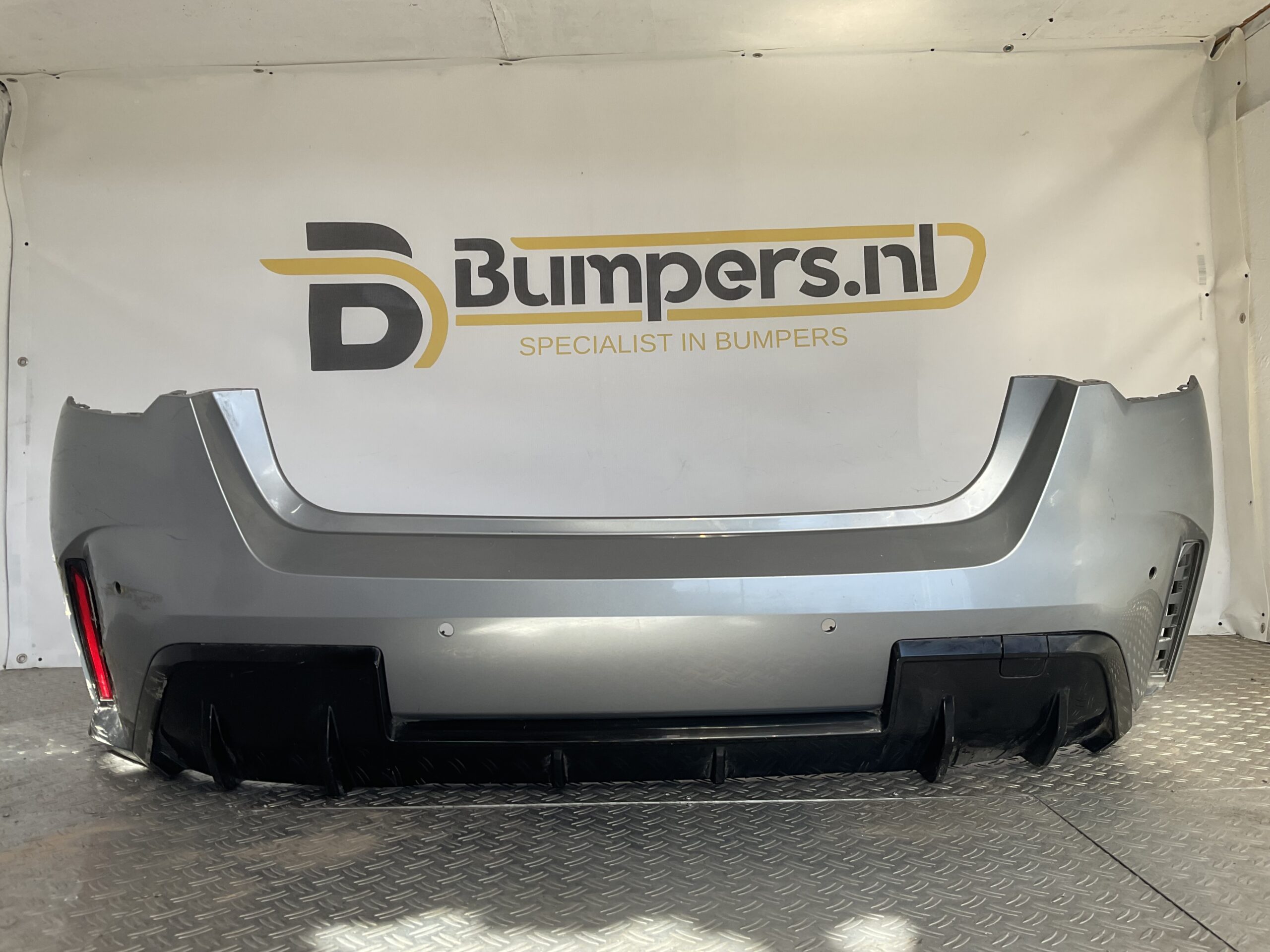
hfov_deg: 61.7
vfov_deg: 48.2
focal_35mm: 29
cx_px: 635
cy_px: 476
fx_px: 1064
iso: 20
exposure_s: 1/188
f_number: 1.8
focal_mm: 3
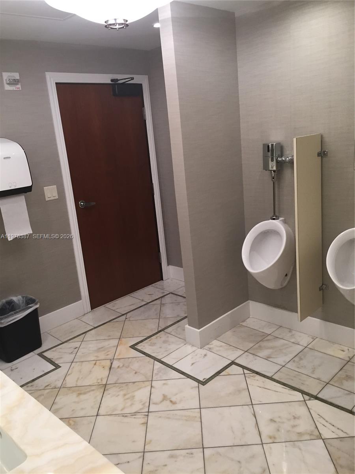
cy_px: 237
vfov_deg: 61.7
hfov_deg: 48.2
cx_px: 178
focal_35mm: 29
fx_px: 397
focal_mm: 4.15
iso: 50
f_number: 2.2
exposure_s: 1/30
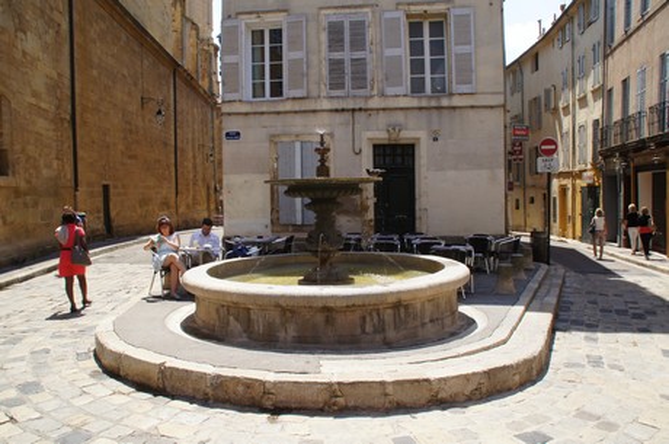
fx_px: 501
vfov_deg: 47.8
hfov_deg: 67.5
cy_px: 222
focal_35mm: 27
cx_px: 334
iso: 100
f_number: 11
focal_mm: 18
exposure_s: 1/60
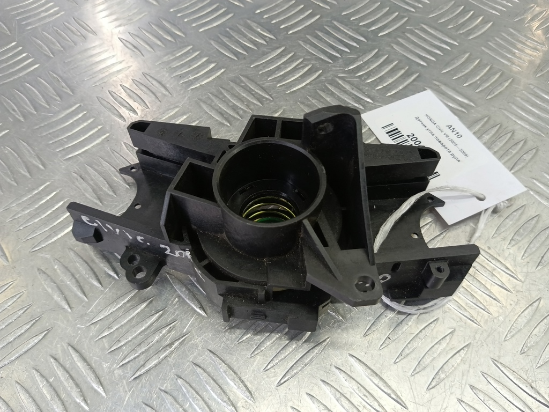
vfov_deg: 58.9
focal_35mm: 23
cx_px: 274
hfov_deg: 73.9
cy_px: 206
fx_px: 365
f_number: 1.6
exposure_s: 1/50
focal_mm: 4.11
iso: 159
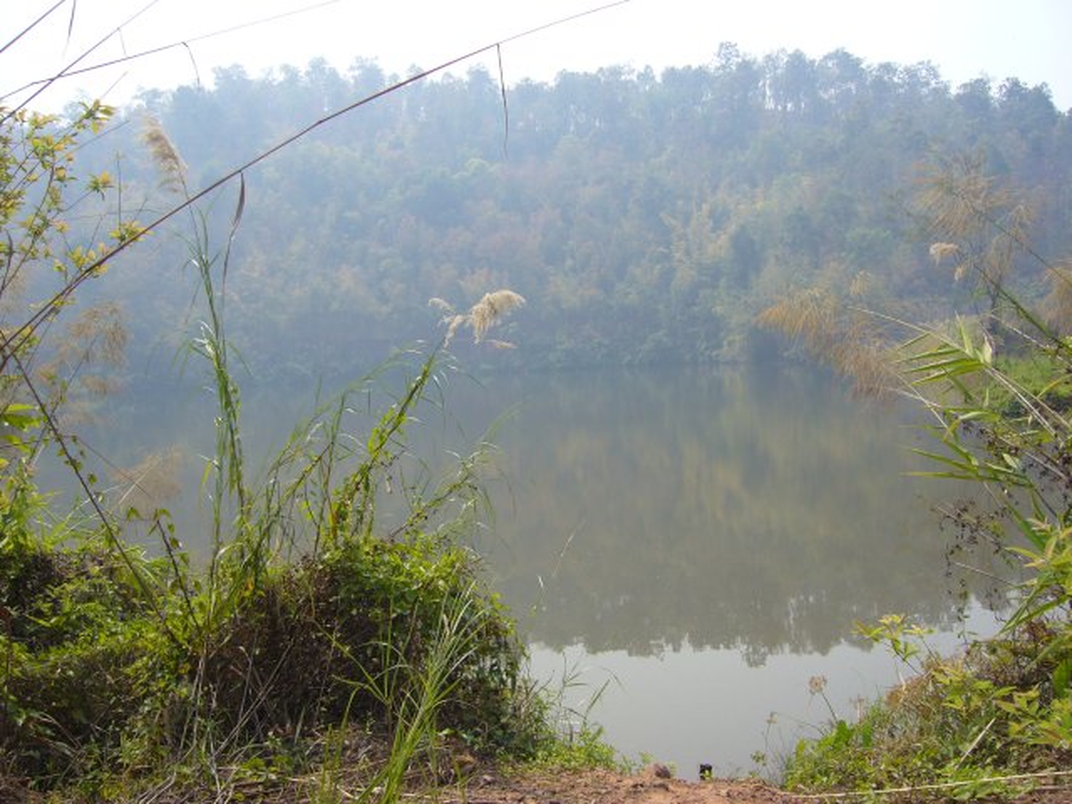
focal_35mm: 35
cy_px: 402
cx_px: 536
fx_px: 1084
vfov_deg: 40.7
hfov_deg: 52.6
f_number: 5.6
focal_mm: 5.8
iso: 100
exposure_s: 1/320
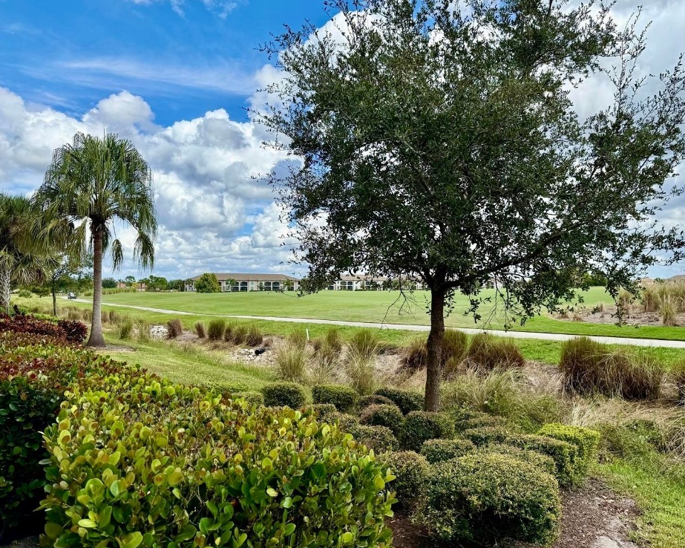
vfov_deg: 54.9
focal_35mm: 26
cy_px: 273
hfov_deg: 65.9
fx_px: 527
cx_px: 371
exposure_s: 1/4167
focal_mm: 6.76
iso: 100
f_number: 1.78
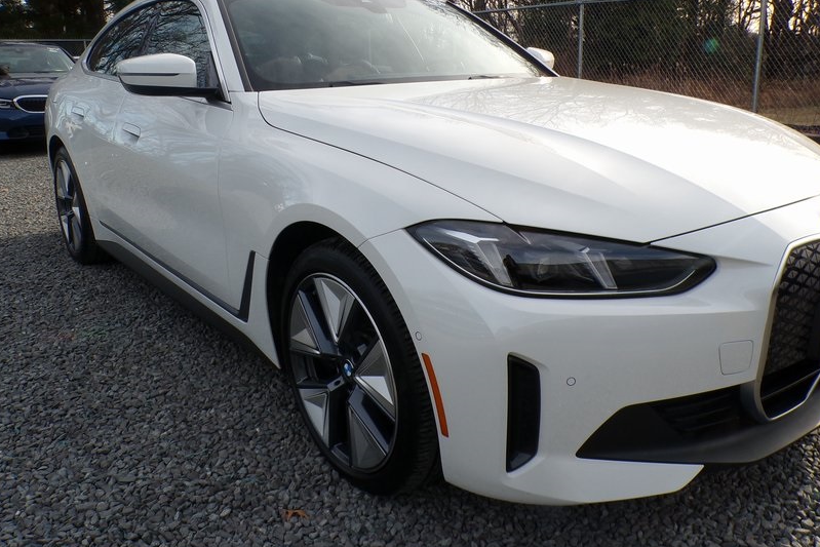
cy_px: 261
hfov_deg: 58.6
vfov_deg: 41.1
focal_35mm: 32
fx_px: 729
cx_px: 453
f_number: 4.4
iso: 100
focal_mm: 4.3
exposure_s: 1/320
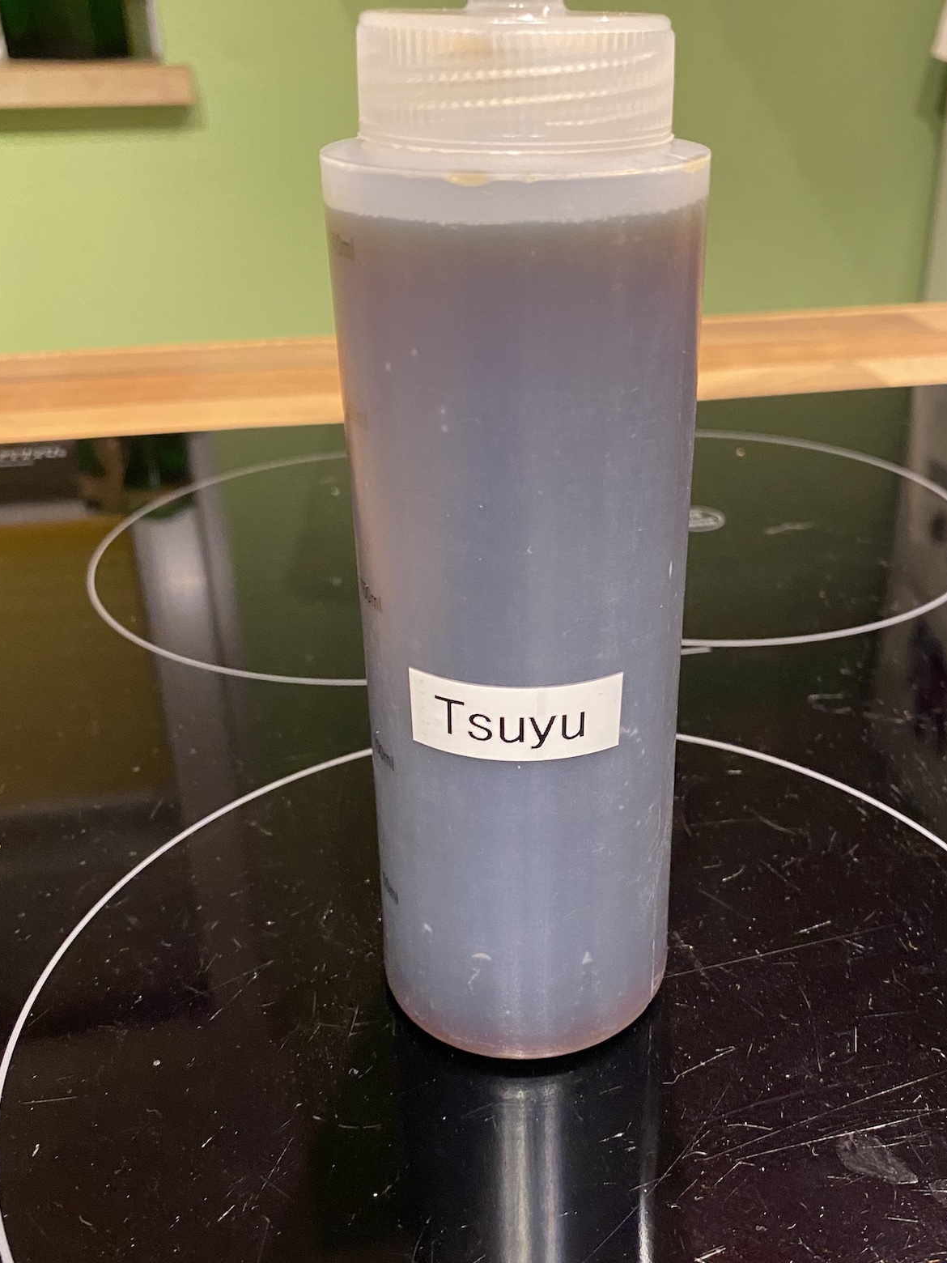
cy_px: 666
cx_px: 576
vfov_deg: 55.3
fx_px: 1204
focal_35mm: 33
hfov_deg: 42.7
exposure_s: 1/33
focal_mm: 4.25
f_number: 1.8
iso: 400
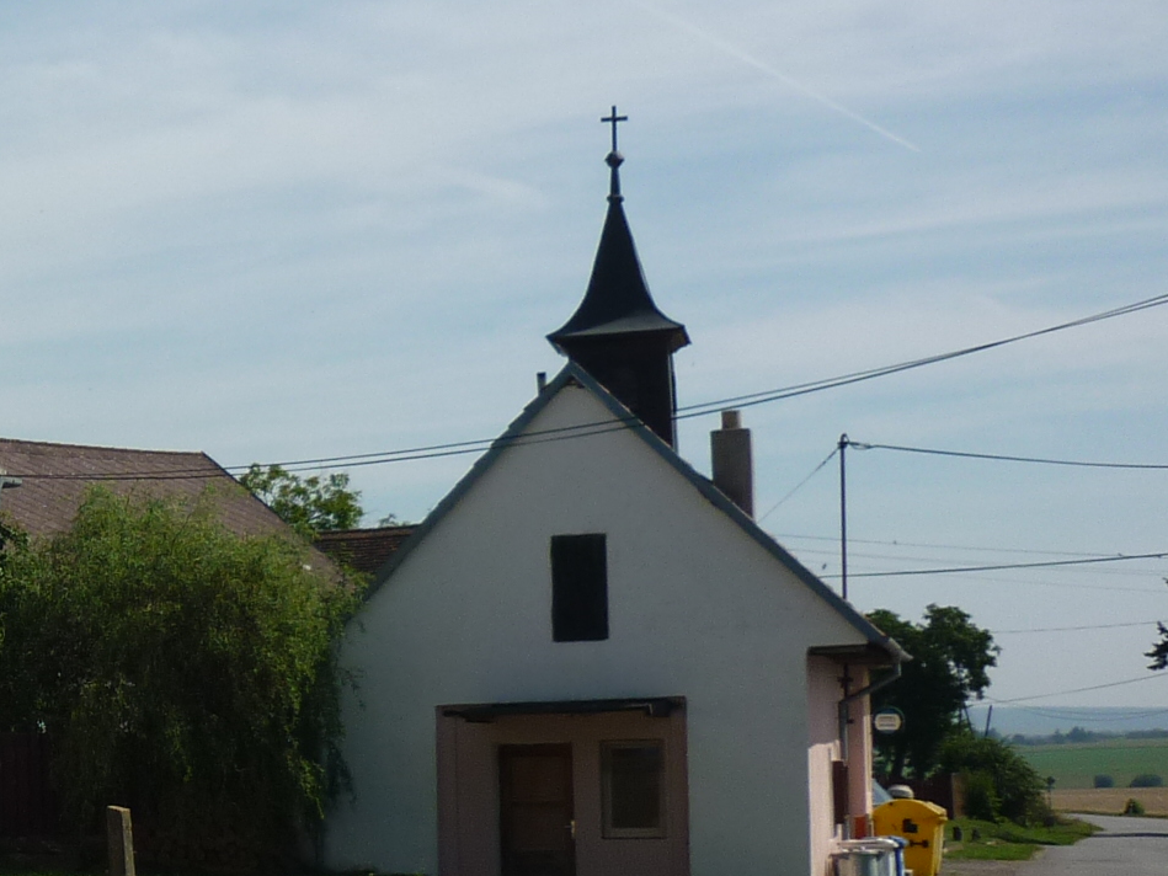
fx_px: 3003
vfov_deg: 16.5
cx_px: -257
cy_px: 635
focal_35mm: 89
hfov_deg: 20.5
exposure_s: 1/320
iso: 80
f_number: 8
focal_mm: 5.5
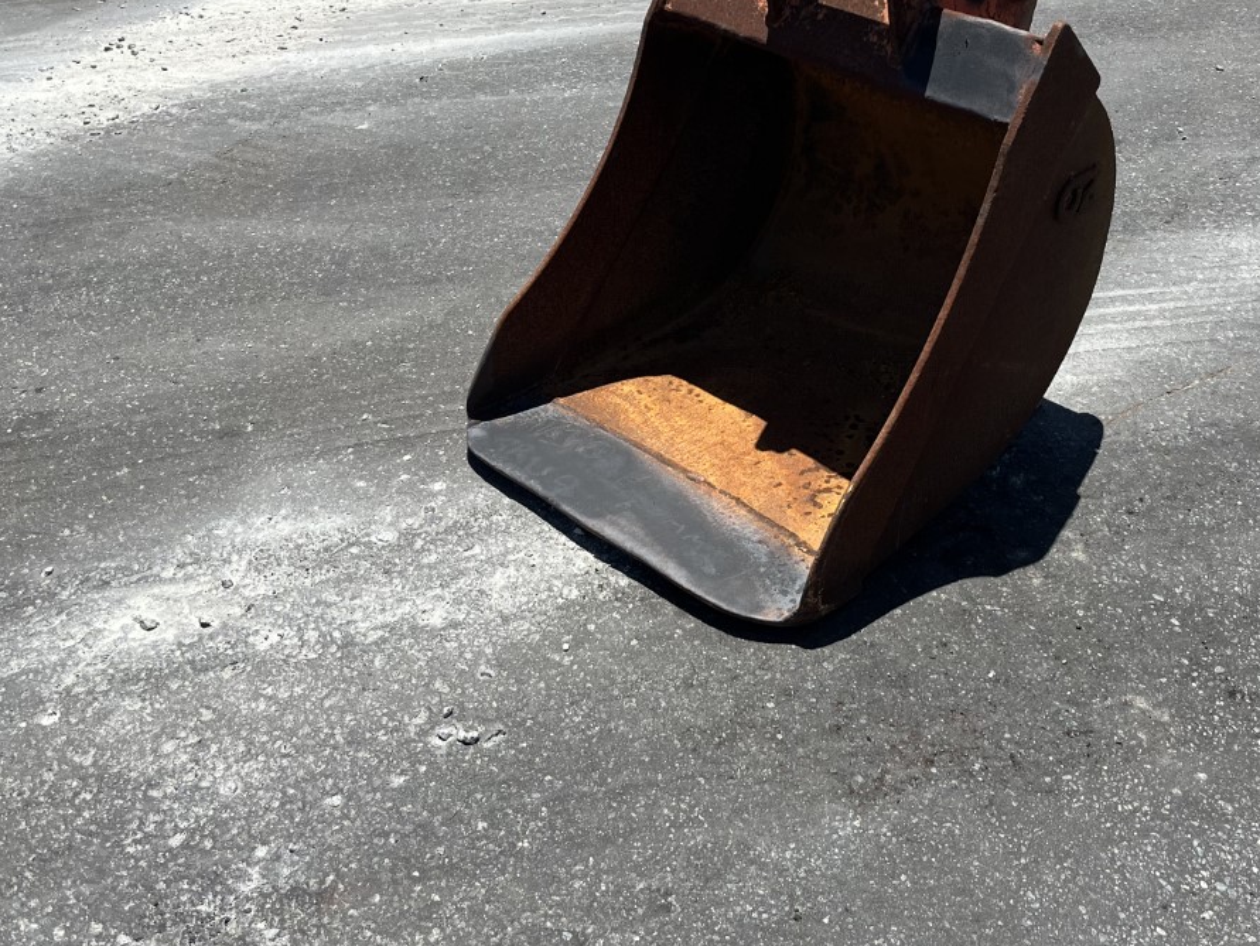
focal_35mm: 42
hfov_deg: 44.4
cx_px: 781
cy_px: 255
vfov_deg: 33.8
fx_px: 1529
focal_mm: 5.1
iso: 50
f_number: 1.6
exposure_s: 1/3413
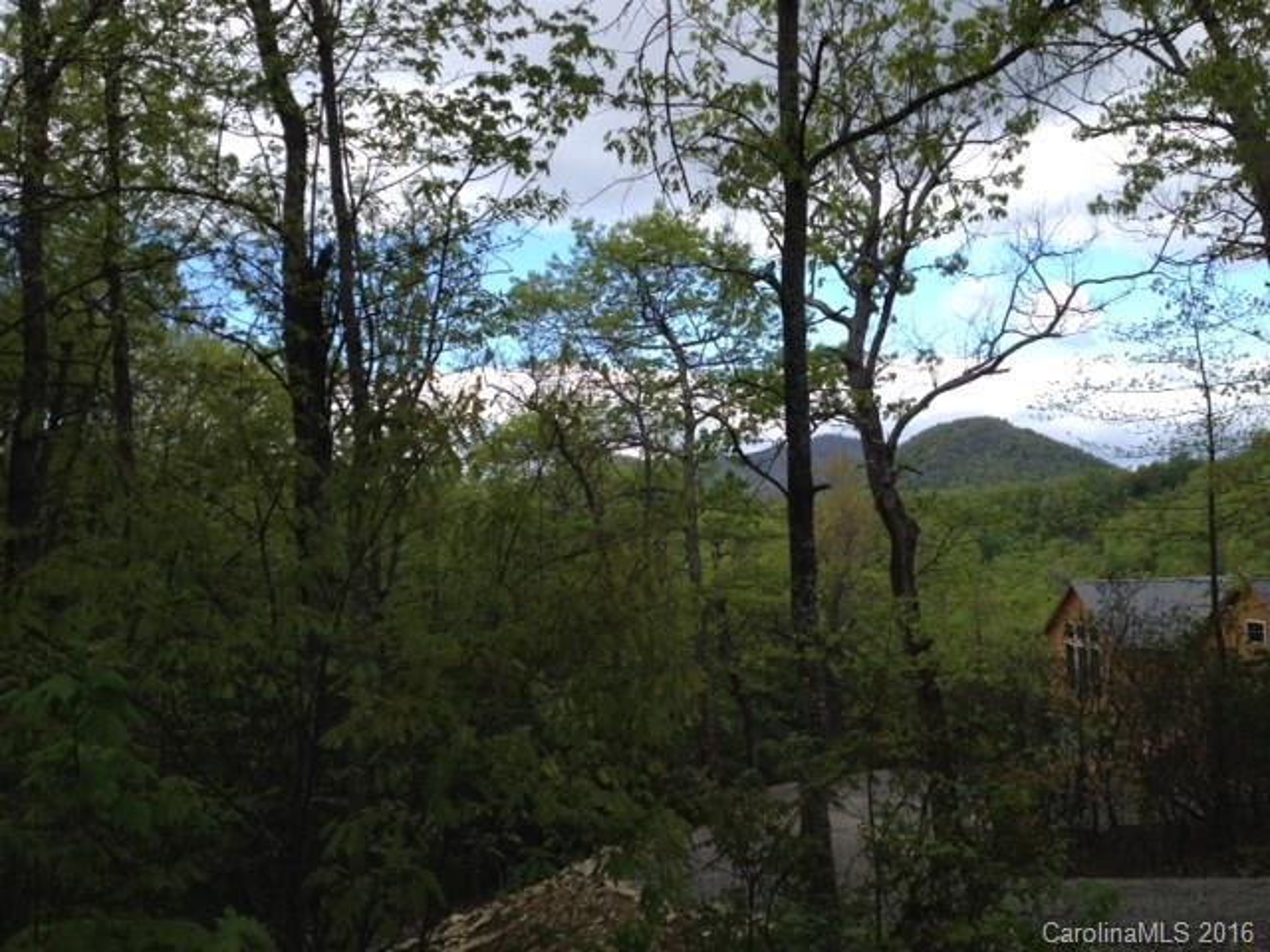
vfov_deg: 40.7
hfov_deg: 52.6
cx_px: 635
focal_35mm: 35
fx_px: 1284
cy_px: 476
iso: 50
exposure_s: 1/673
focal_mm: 4.28
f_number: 2.4
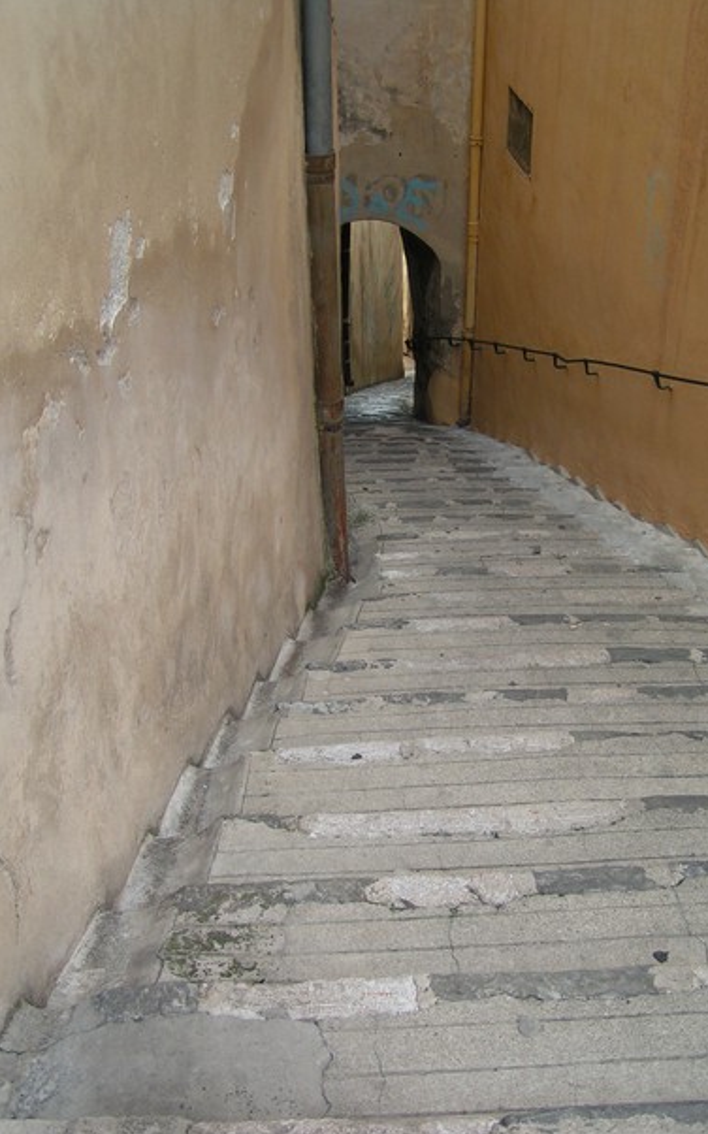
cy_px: 574
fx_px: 1266
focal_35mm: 41
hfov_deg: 31.2
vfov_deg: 48.2
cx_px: 399
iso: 50
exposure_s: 1/60
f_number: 3.2
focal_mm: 5.8
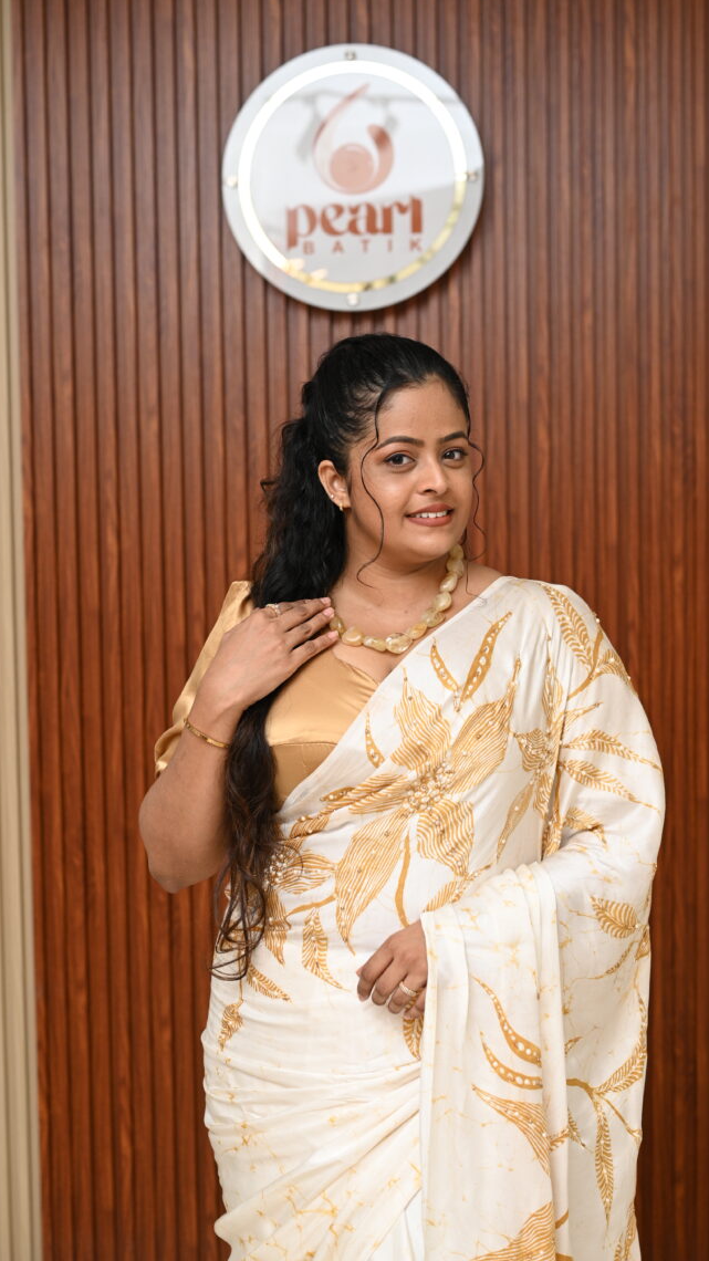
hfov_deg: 22.6
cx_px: 392
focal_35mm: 53
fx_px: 1772
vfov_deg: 39.2
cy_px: 634
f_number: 3.5
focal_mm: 50
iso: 640
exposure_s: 1/125
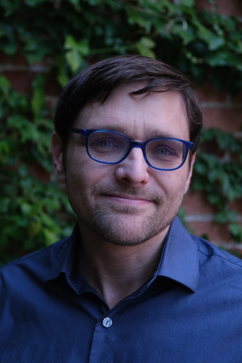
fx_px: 615
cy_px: 182
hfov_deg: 22.3
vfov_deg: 32.9
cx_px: 121
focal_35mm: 61
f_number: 4
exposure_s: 1/125
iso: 500
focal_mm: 40.7
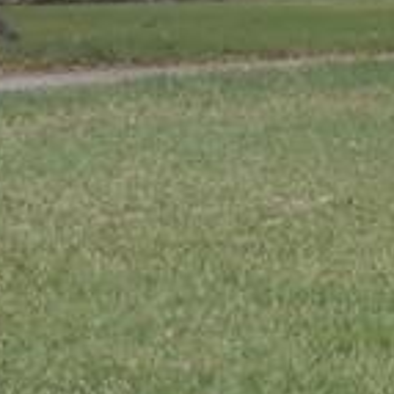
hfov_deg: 7.2
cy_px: -127
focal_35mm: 241
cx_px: 576
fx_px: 3103
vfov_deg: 7.2
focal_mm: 6.67
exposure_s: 1/320
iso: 100
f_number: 3.9
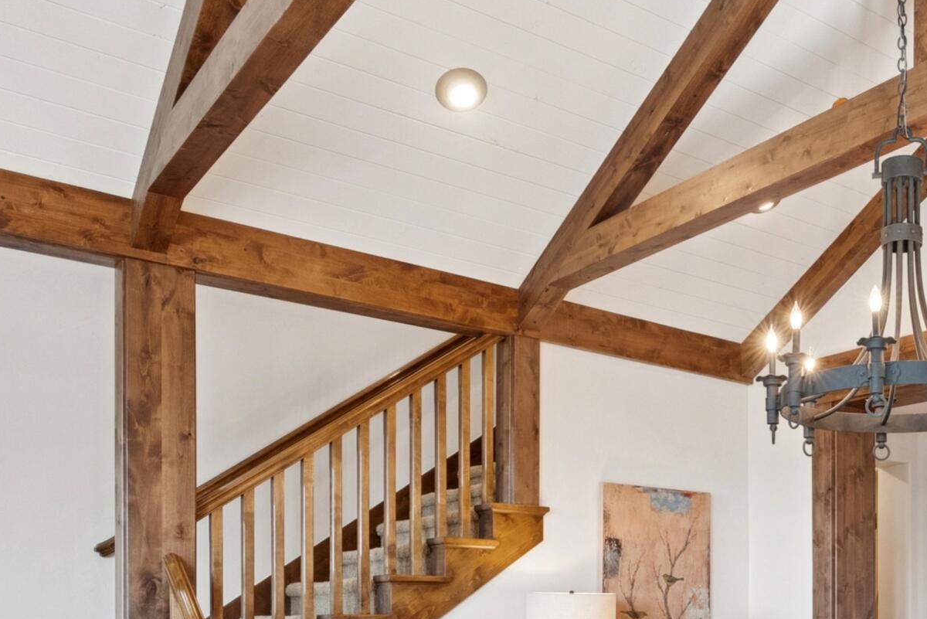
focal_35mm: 41
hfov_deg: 45.2
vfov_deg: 30.2
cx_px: 730
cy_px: 629
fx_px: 1056
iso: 1600
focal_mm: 16.4
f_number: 9
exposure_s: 1/40
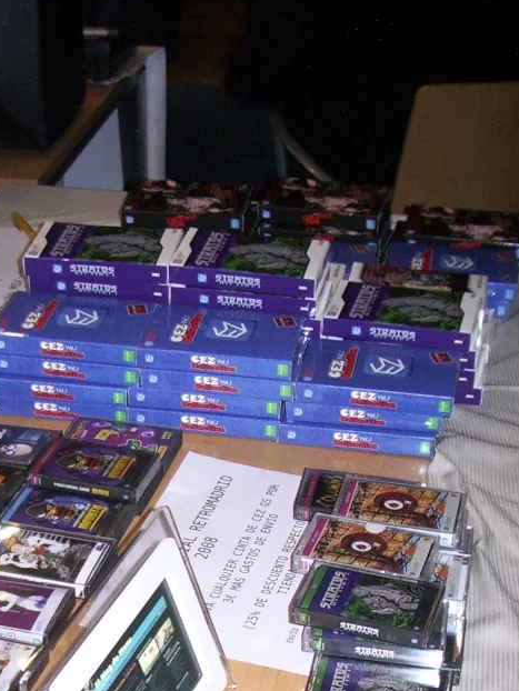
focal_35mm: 72
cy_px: 679
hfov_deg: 20.1
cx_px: 73
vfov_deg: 25.8
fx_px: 1438
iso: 200
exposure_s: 1/15
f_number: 2.6
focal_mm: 5.8
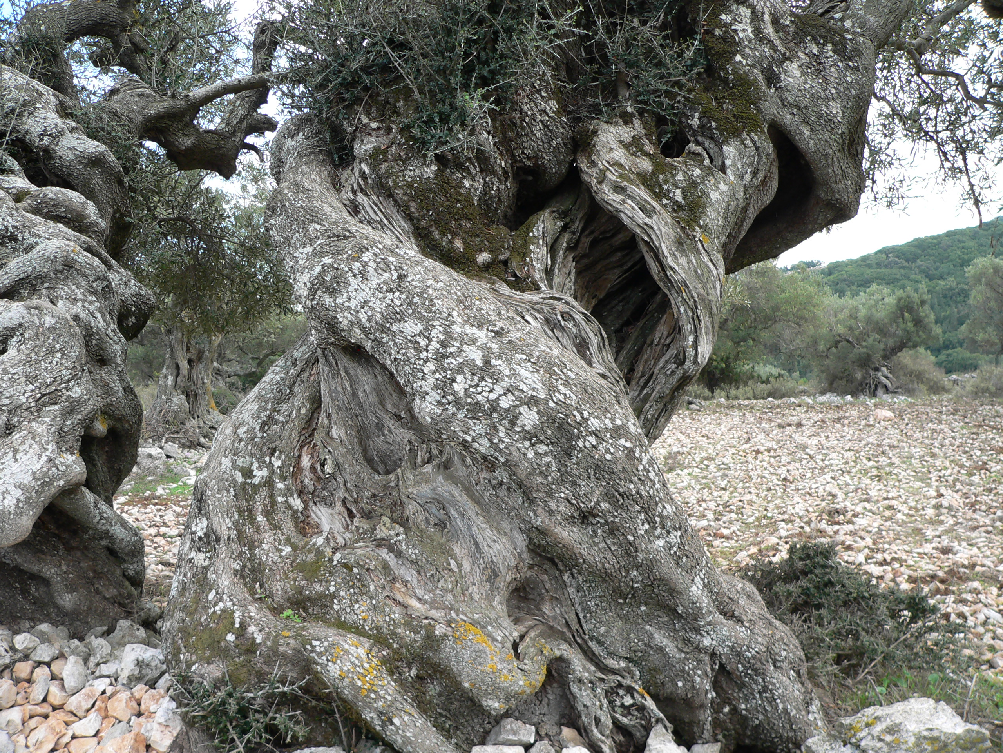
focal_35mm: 36
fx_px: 1043
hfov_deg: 51.4
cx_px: 502
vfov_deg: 39.7
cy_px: 376
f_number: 2.8
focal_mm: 6
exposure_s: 1/100
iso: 80
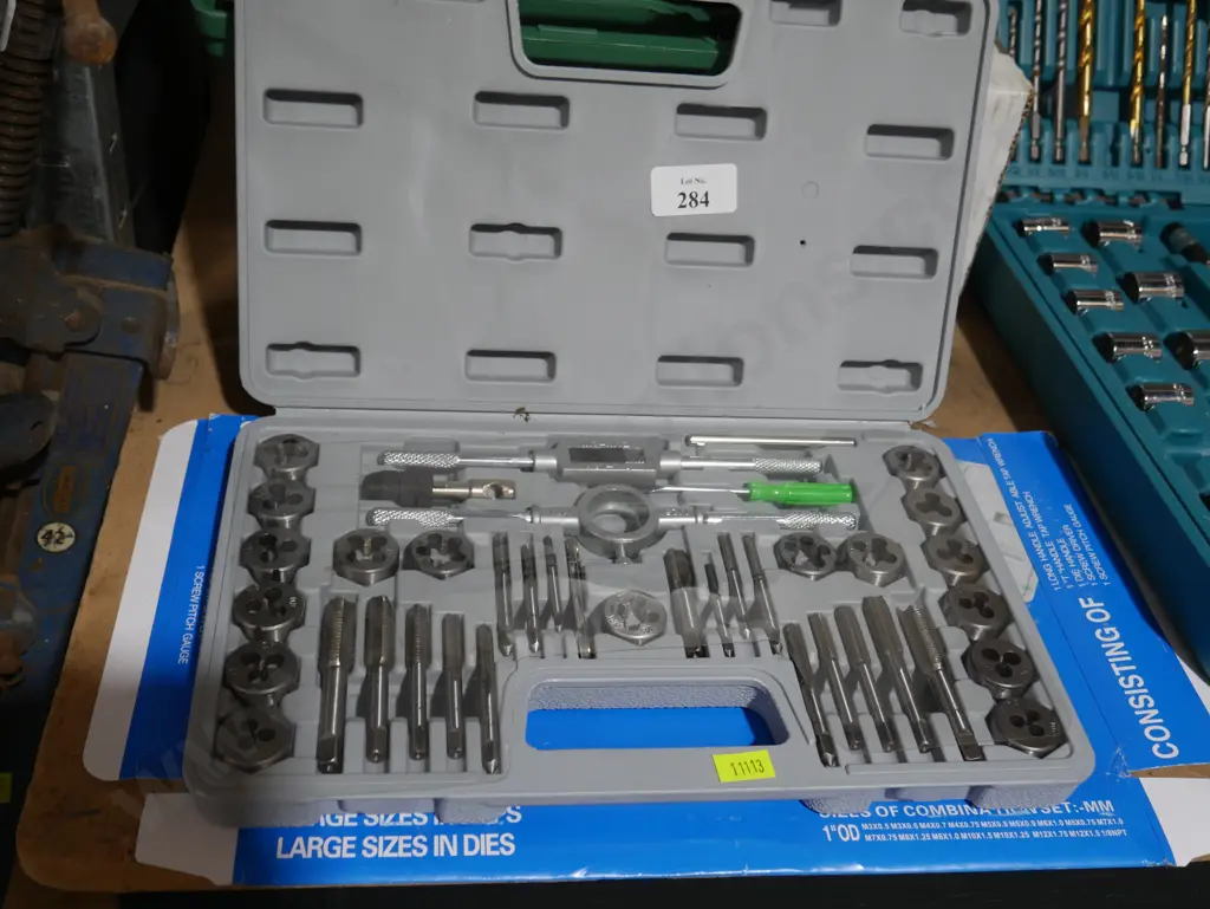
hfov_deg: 46.8
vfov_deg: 36.0
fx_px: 1399
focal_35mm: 40
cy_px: 454
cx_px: 605
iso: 400
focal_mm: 20
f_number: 4.4
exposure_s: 1/60
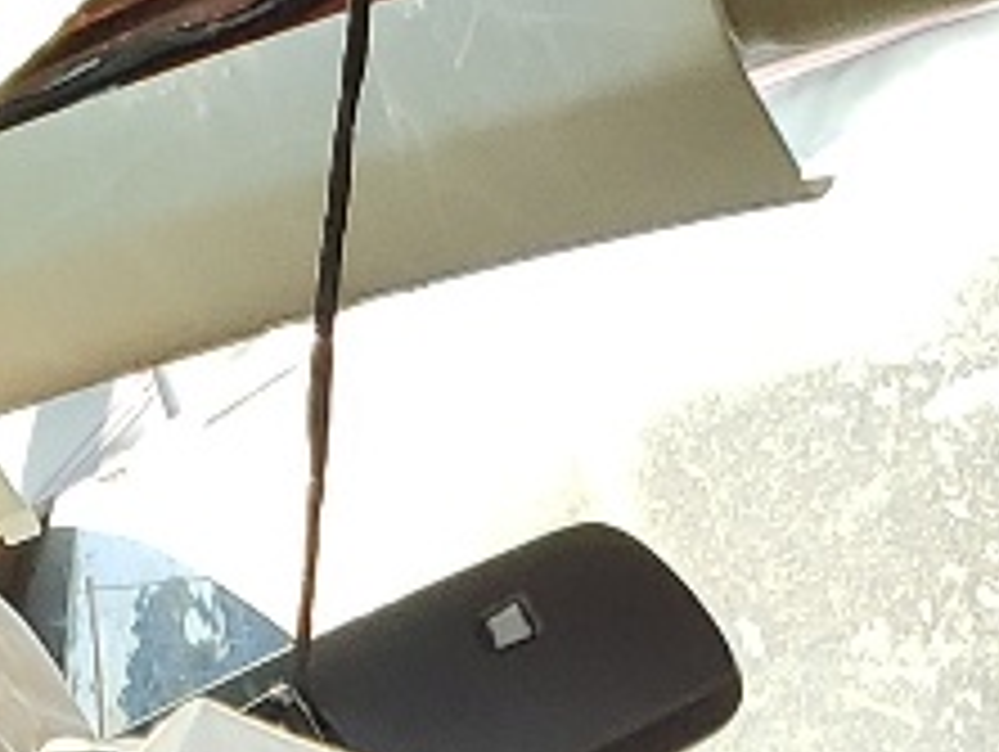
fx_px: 5403
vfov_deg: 6.8
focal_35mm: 187
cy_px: 2616
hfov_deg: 10.6
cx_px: 644
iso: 50
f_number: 1.5
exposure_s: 1/385
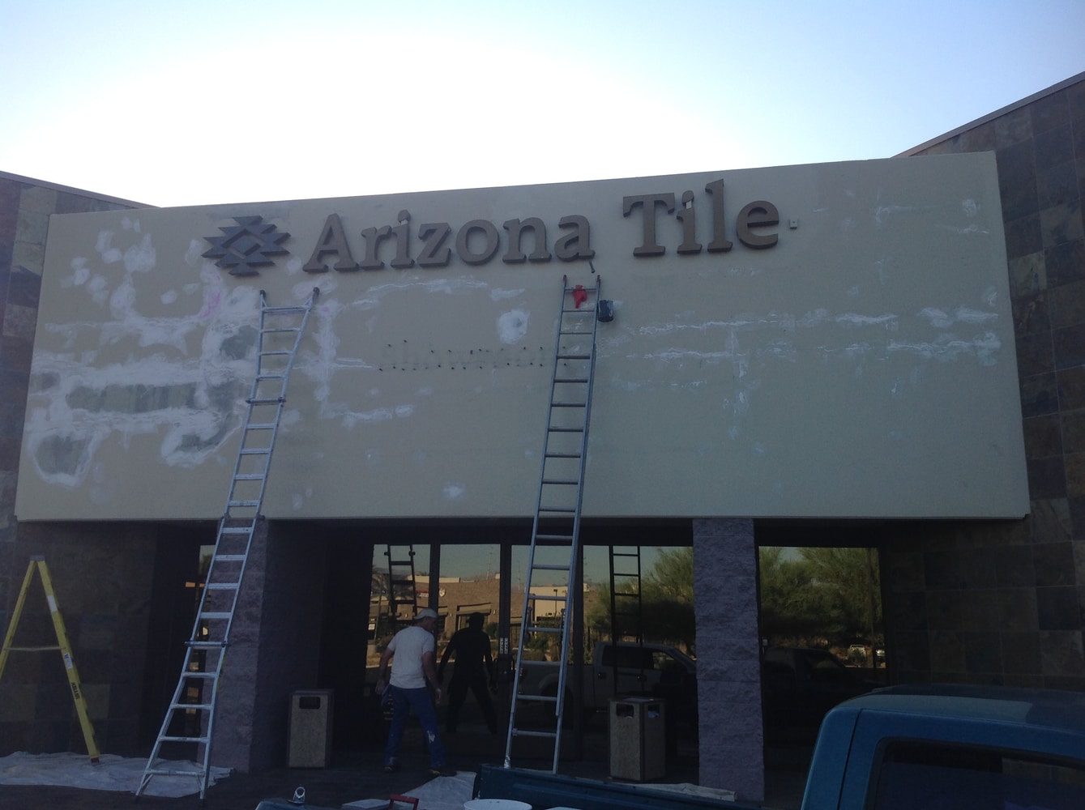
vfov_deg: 40.6
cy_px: 405
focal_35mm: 35
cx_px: 542
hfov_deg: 52.7
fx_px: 1095
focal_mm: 4.28
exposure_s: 1/687
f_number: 2.4
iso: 50
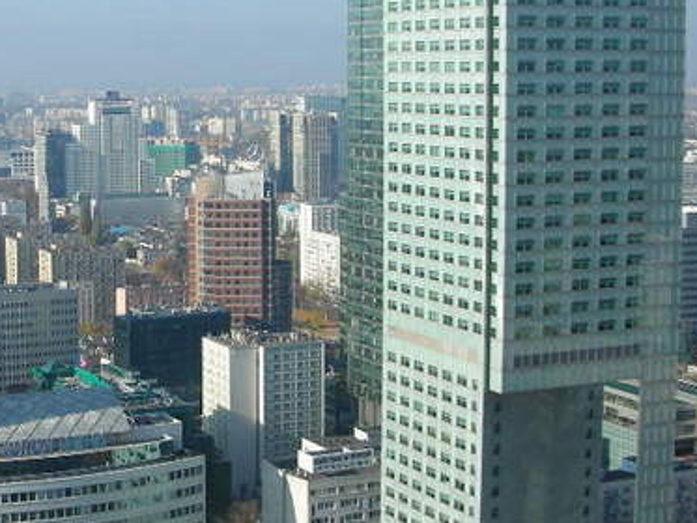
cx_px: 65
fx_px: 1511
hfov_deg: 25.2
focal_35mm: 75
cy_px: 222
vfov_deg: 19.6
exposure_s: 1/97.1
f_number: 8.5
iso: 50
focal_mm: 5.8
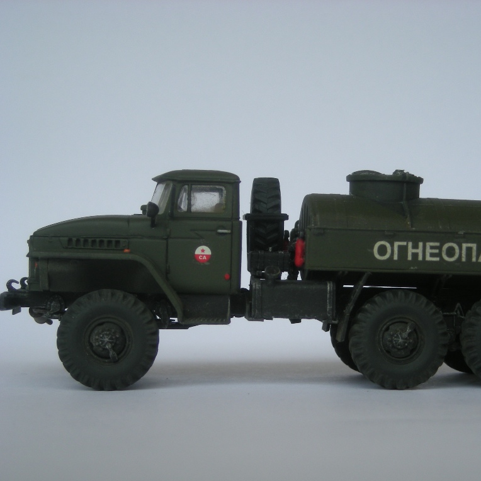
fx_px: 1415
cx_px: 312
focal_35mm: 90
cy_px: 241
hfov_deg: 19.2
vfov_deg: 19.3
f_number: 3.9
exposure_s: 1/210
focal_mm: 12.3
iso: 50
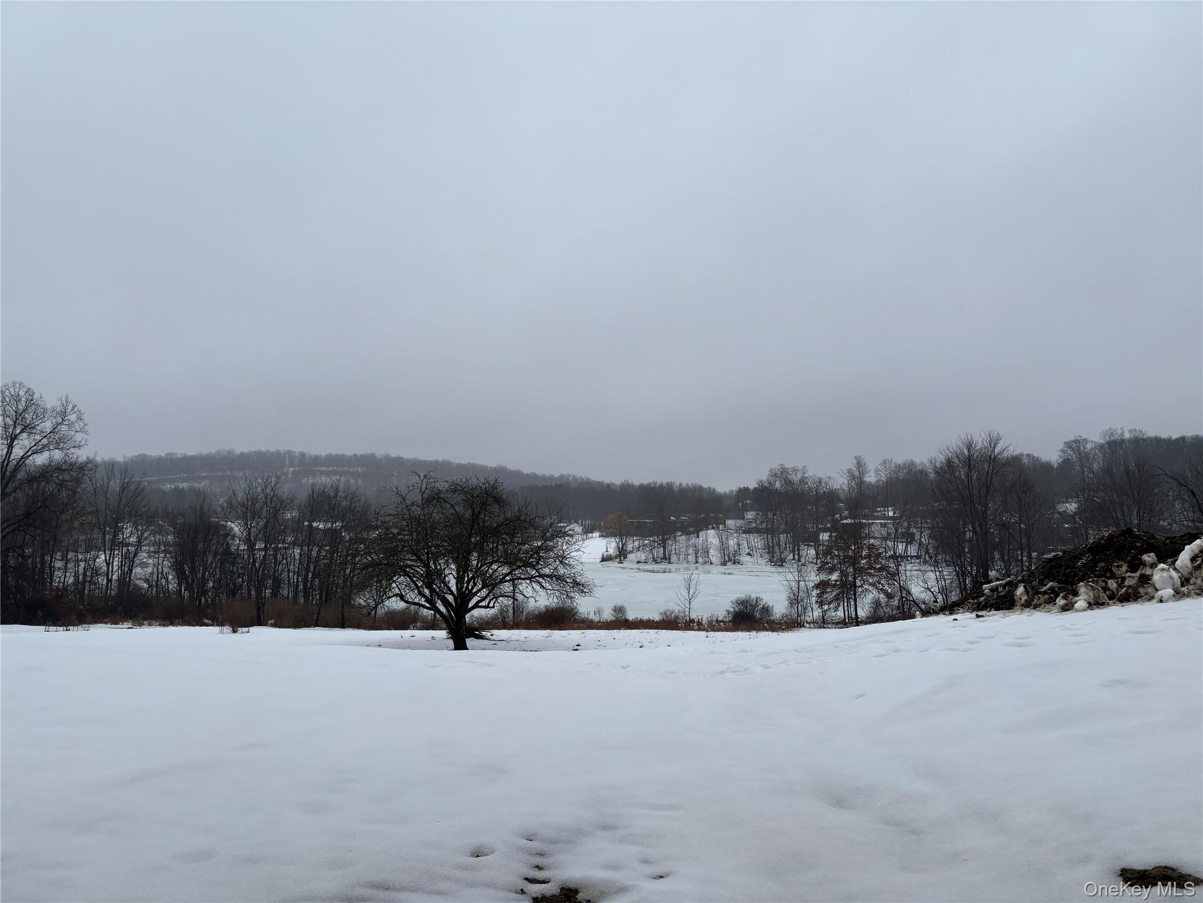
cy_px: 452
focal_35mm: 26
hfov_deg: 67.3
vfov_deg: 53.1
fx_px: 904
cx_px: 602
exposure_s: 1/1848
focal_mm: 5.96
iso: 50
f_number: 1.6
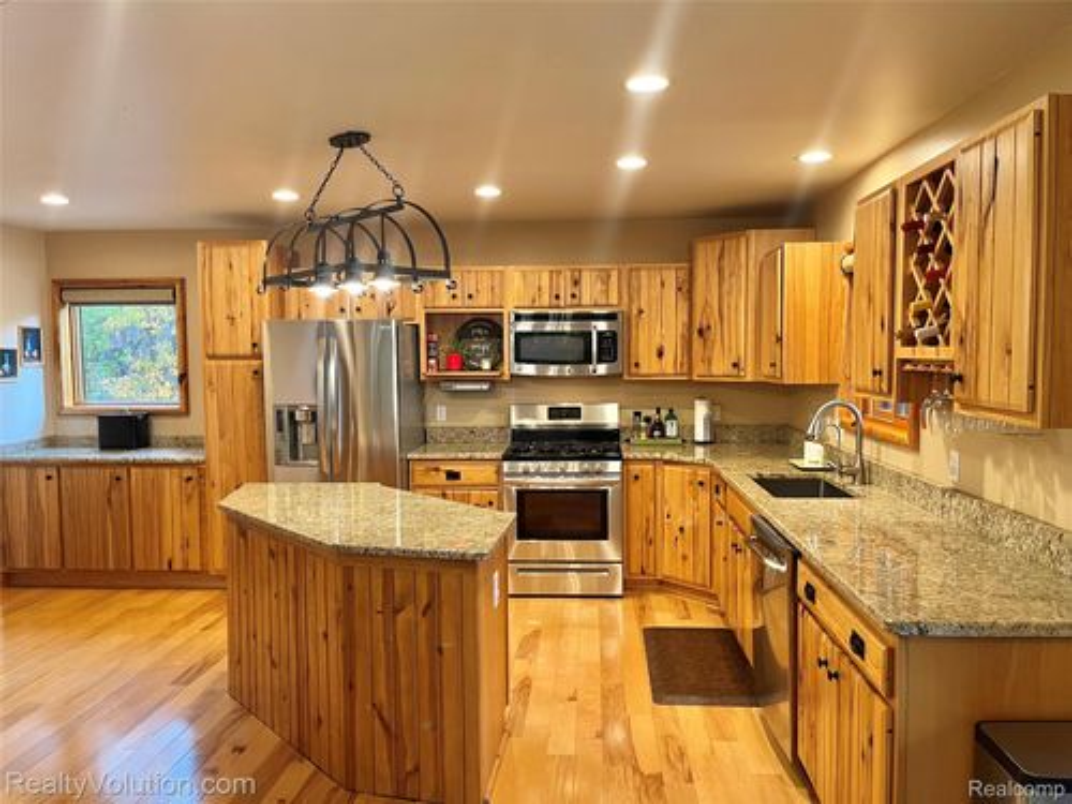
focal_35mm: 26
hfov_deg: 67.3
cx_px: 536
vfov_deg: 53.1
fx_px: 805
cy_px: 402
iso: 160
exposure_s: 1/60
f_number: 1.6
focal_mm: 5.1
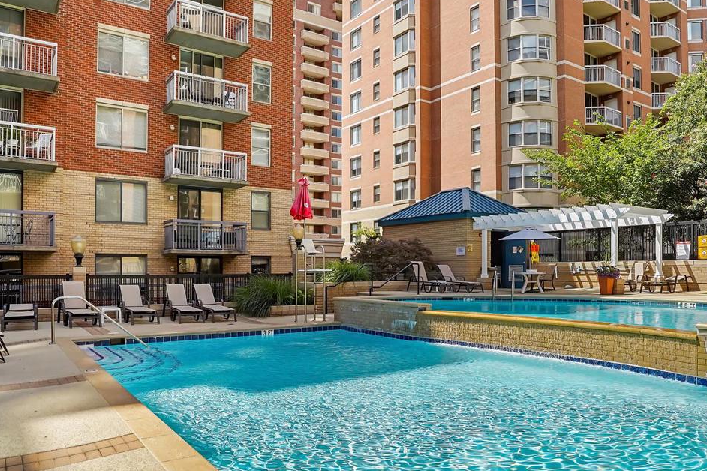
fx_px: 511
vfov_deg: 49.6
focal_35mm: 26
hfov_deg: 69.3
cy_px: 232
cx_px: 381
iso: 1250
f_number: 8
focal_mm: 17
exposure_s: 1/500
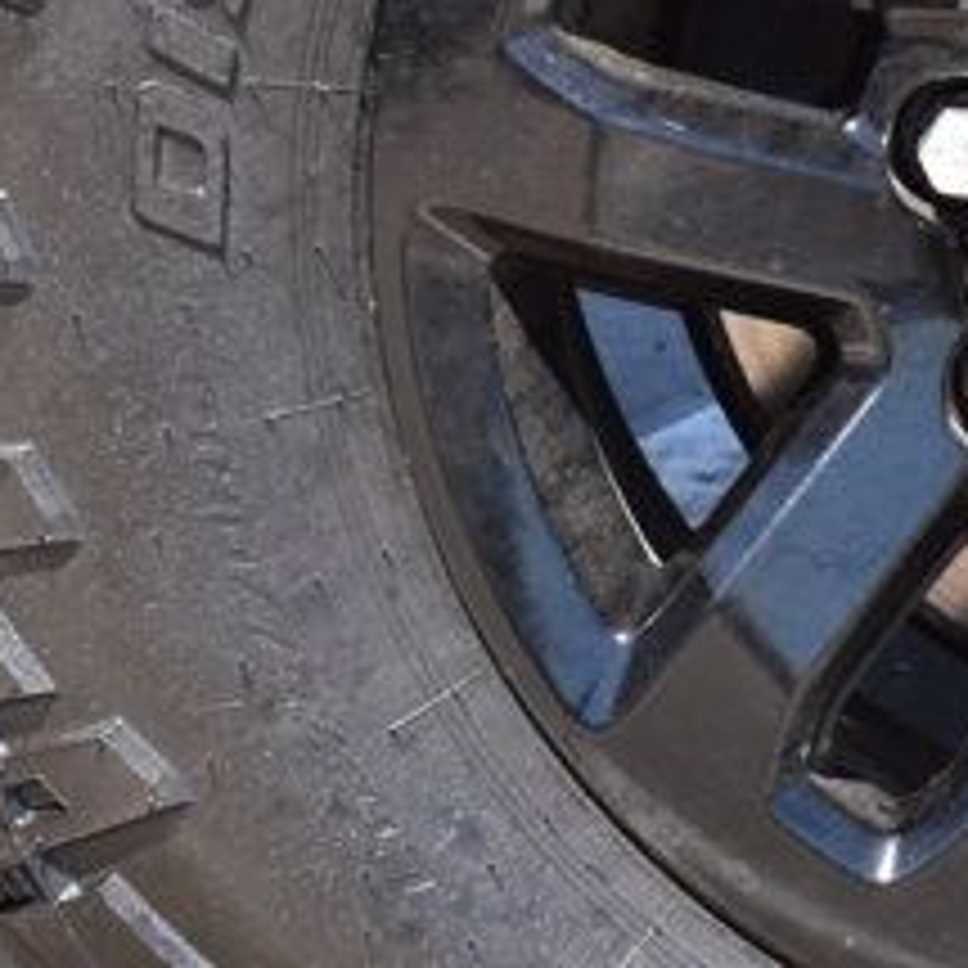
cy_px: 126
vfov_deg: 7.6
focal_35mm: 231
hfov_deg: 7.4
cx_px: 1567
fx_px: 7308
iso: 400
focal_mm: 38
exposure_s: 1/200
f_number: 10
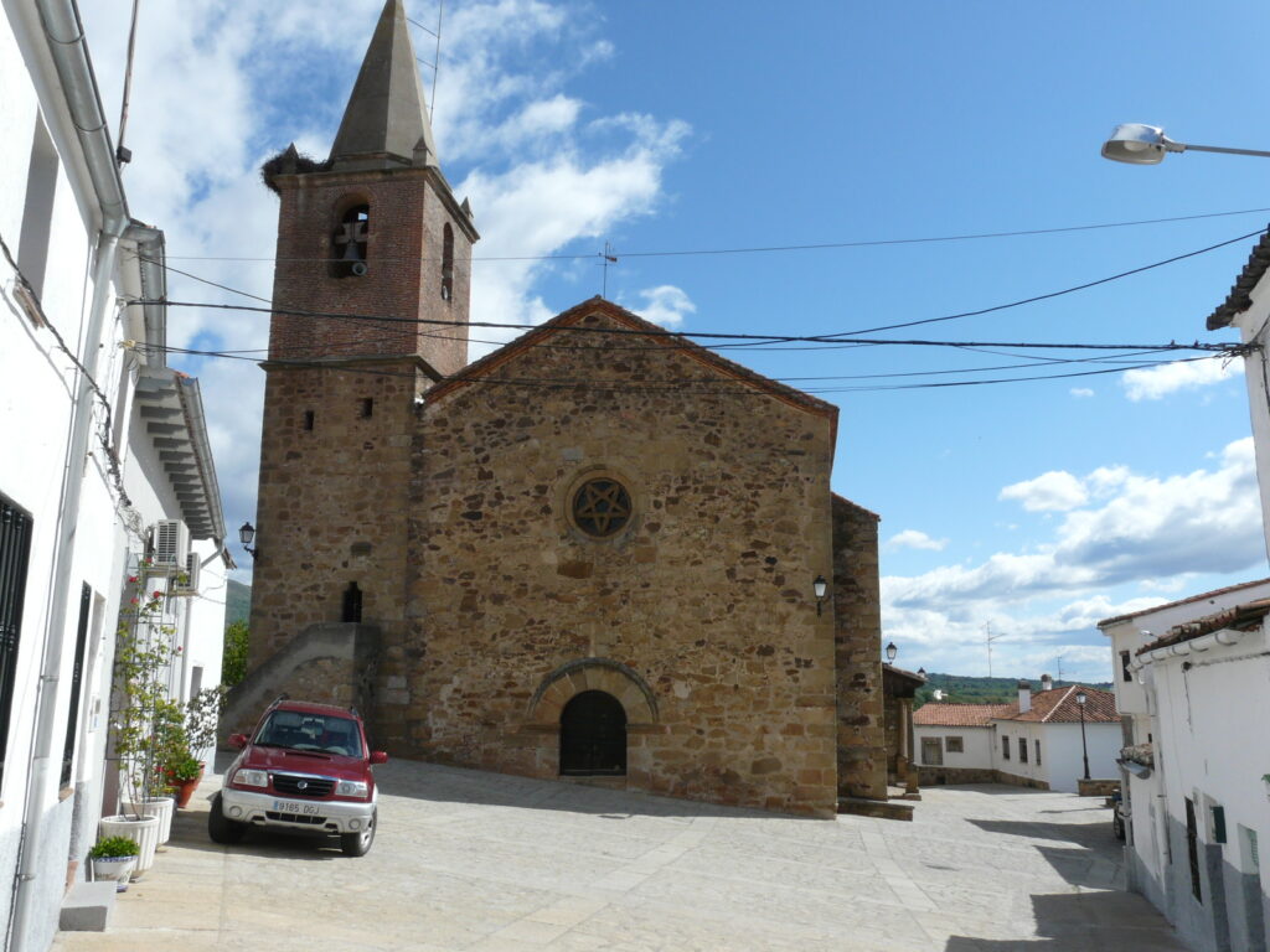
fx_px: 1027
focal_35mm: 28
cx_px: 635
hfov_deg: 63.4
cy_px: 476
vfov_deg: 49.7
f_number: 7.1
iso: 100
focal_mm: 4.6
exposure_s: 1/400
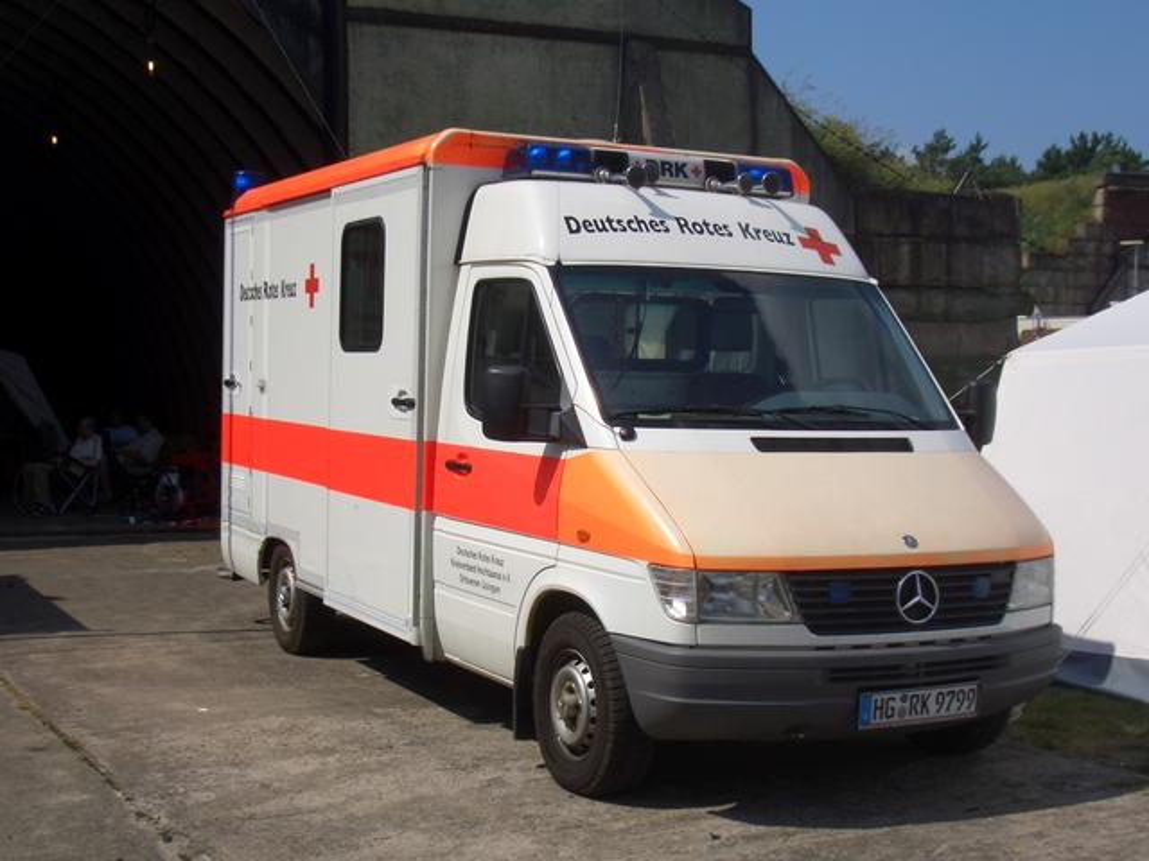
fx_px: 1626
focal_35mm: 49
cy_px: 430
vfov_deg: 29.7
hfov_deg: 38.9
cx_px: 574
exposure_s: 1/640
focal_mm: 8.2
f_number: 5
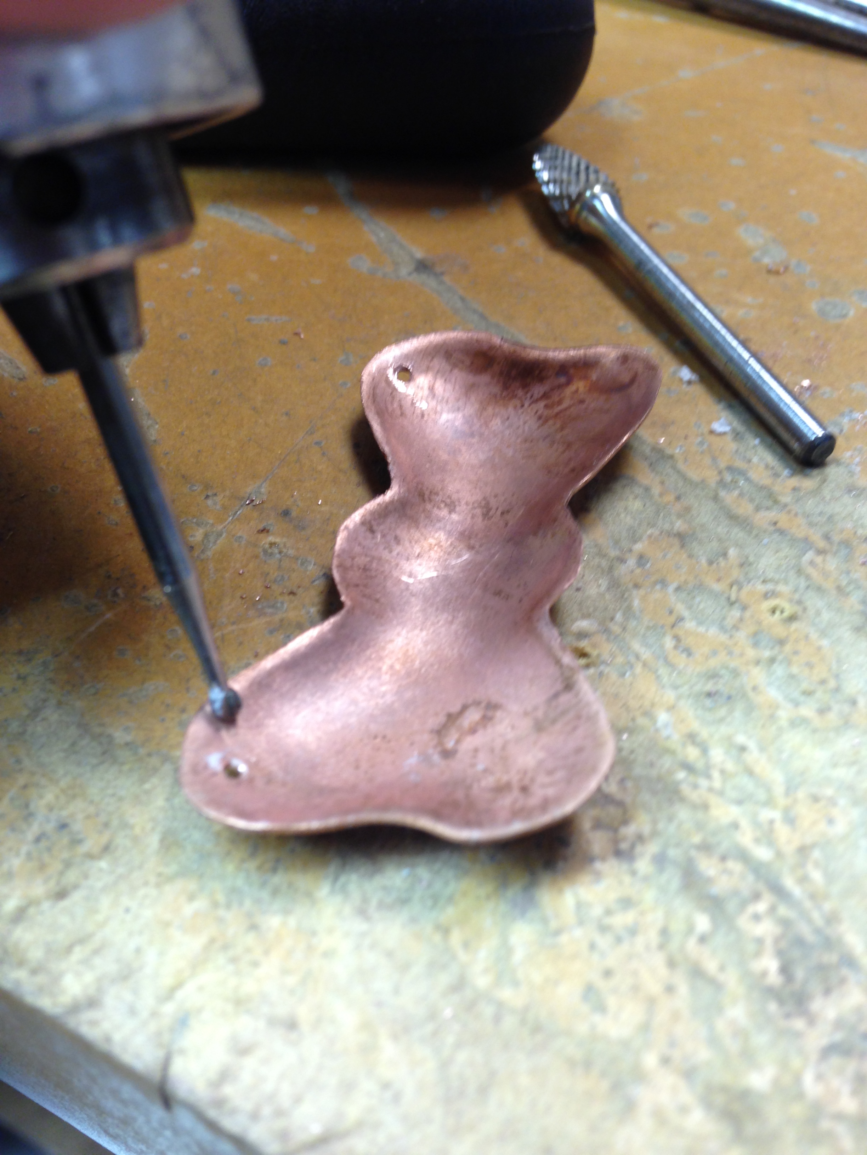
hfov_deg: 42.9
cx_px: 434
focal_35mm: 33
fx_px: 1102
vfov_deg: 55.4
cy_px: 578
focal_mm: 4.12
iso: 64
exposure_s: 1/20
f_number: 2.4
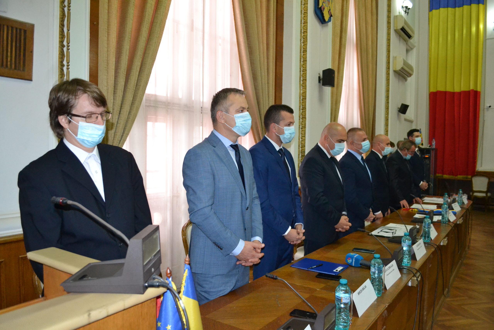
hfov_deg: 67.4
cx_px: 247
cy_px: 165
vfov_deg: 47.9
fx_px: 370
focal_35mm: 27
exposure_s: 1/60
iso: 3200
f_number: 3.5
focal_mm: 18
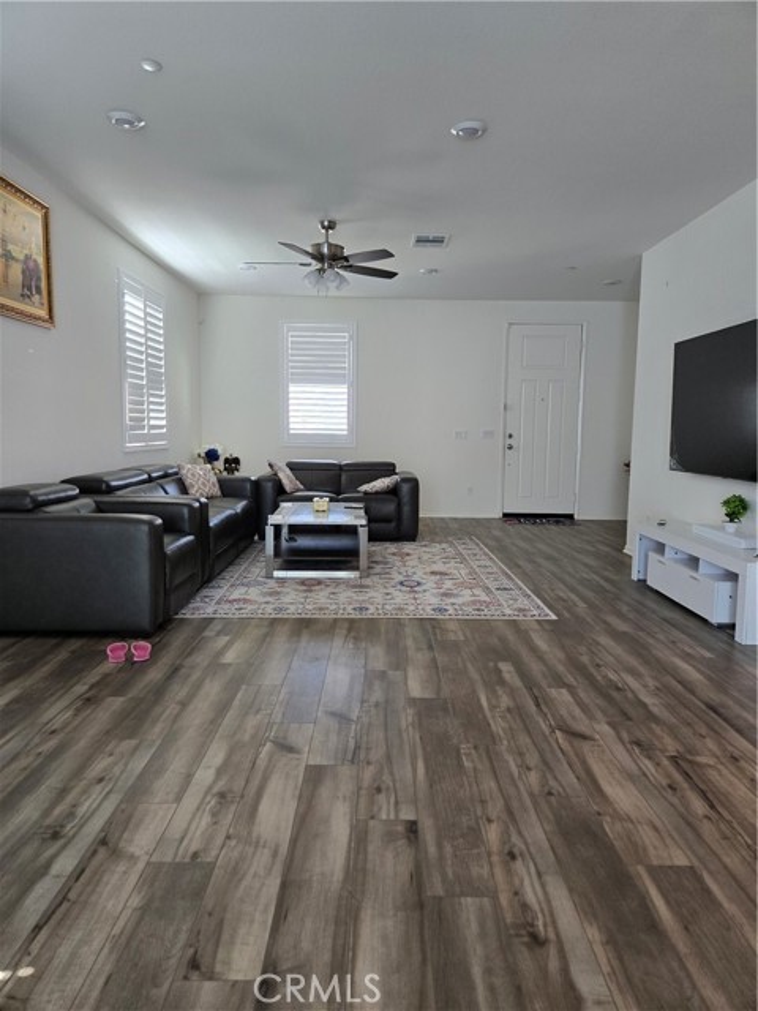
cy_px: 506
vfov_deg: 73.9
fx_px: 672
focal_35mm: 23
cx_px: 379
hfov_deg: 58.9
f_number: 1.8
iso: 320
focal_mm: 5.4
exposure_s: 1/120
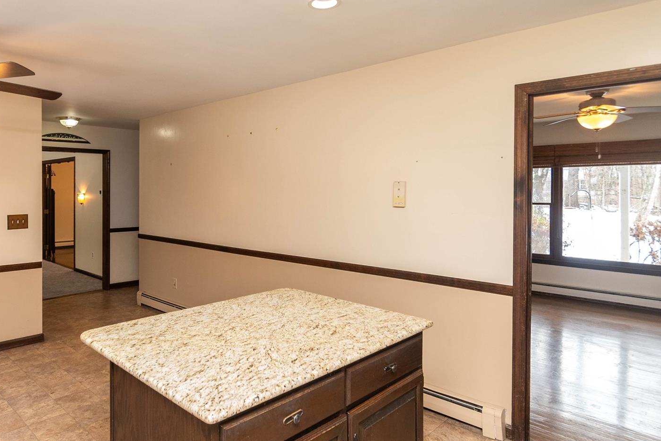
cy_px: 217
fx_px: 404
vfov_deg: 57.2
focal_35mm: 22
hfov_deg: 77.6
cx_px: 261
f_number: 5.6
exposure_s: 1/60
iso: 640
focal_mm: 10
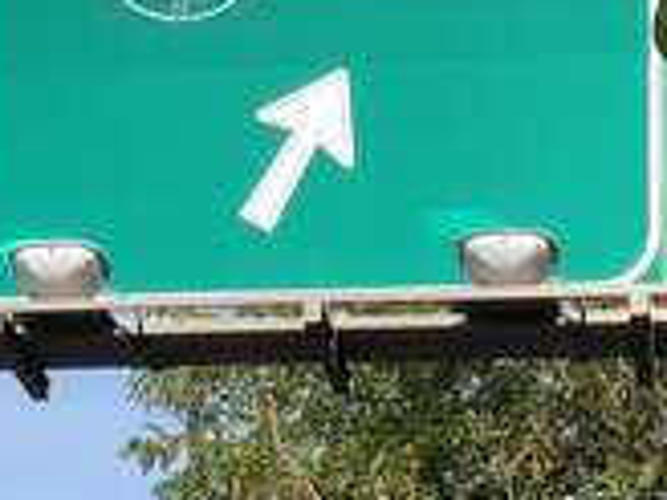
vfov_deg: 6.0
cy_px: 768
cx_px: -114
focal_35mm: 243
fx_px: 4682
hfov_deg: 8.1
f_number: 2.4
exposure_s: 1/917
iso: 16
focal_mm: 6
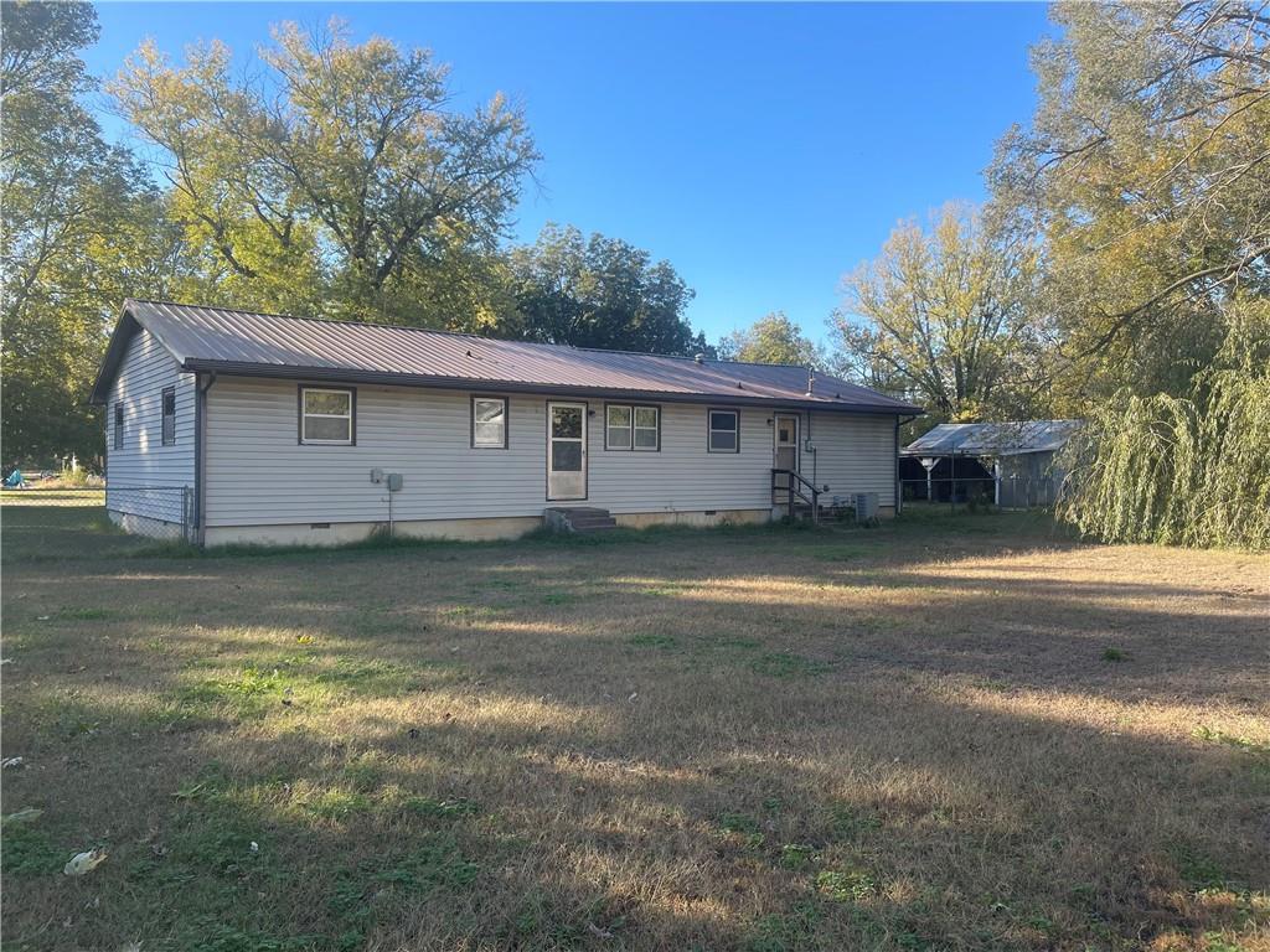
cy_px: 476
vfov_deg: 53.1
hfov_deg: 67.3
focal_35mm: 26
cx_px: 635
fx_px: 954
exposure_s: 1/1667
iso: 50
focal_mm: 5.1
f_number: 1.6
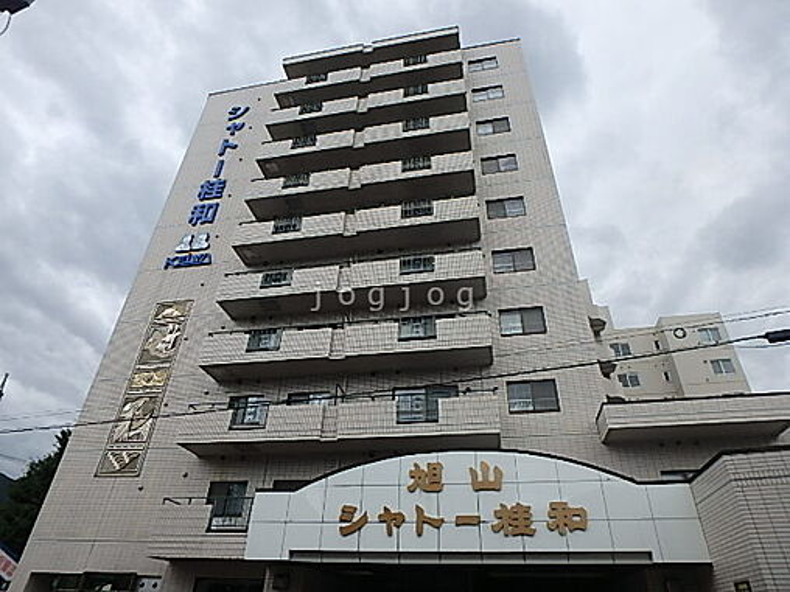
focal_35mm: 21
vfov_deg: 63.4
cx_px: 395
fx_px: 479
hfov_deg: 79.0
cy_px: 296
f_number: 3.5
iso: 125
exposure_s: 1/400
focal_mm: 3.7
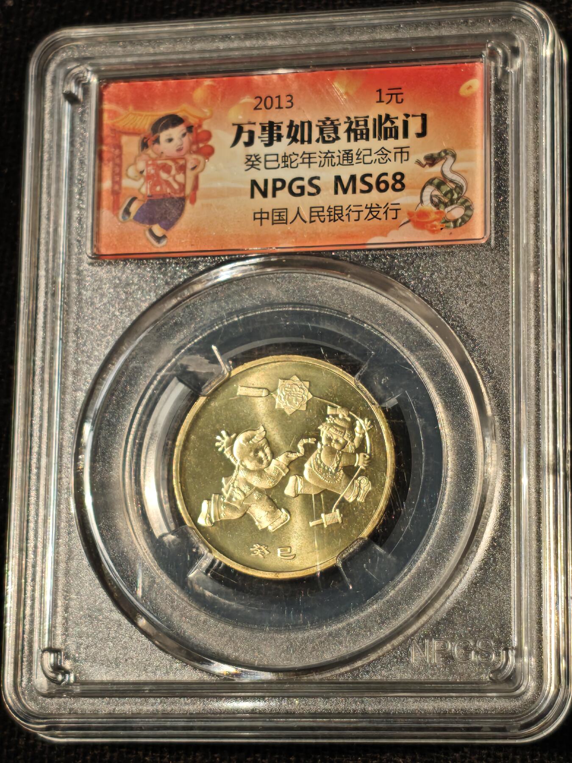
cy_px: 382
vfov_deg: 19.3
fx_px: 2247
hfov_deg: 14.5
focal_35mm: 102
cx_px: 286
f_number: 1.5
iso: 50
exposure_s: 1/659
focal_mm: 4.94
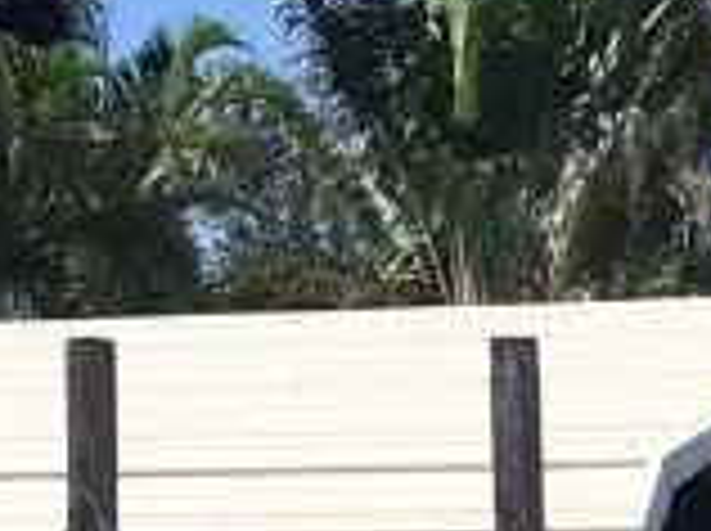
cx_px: 770
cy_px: 1012
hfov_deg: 10.8
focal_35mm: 182
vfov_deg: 7.8
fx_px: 3733
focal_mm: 3.99
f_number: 1.8
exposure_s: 1/2336
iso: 20
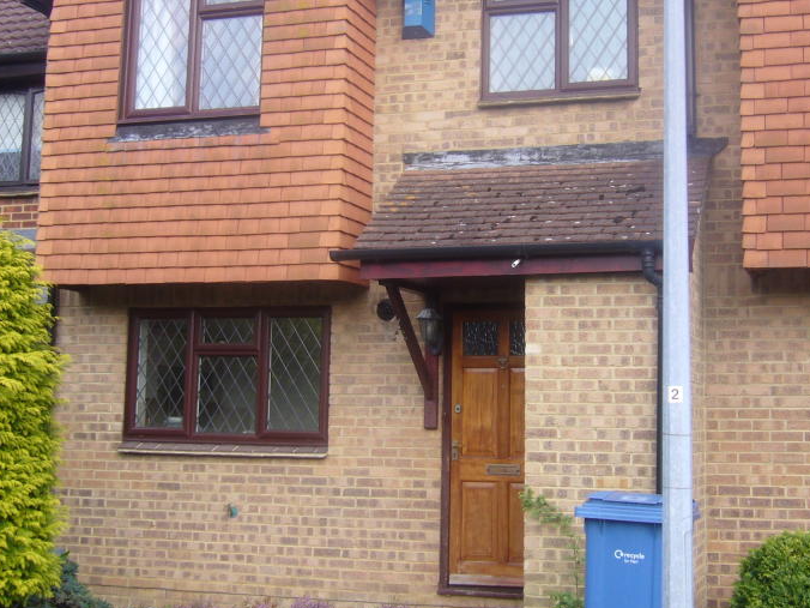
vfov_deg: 27.4
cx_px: 482
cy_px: 230
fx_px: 1240
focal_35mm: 53
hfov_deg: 36.1
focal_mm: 5.8
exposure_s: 1/320
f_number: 2.8
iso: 80
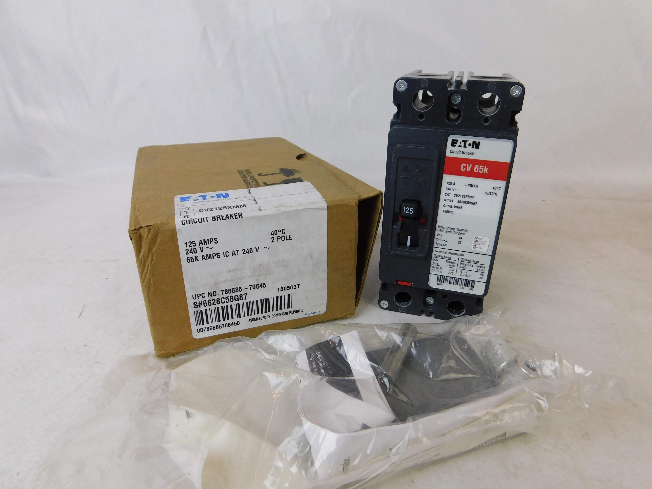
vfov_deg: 58.9
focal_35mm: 23
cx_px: 326
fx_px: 433
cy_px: 244
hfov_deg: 73.9
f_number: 3
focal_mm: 4
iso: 125
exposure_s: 1/50
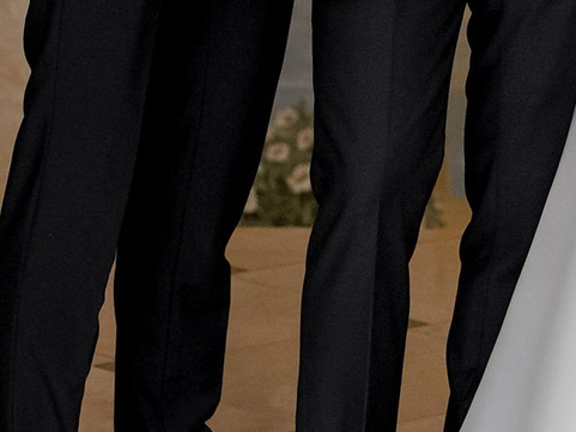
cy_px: -185
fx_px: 3662
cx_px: 419
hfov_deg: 9.0
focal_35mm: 220
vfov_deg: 6.7
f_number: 2.8
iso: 800
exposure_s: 1/640
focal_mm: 43
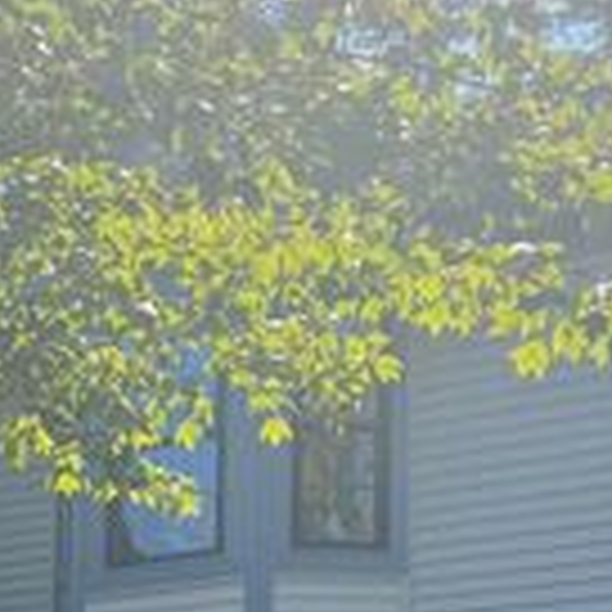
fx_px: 2260
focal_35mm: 113
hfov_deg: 15.1
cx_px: -50
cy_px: 839
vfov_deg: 14.6
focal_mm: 5.7
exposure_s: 1/1838
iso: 50
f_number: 1.5
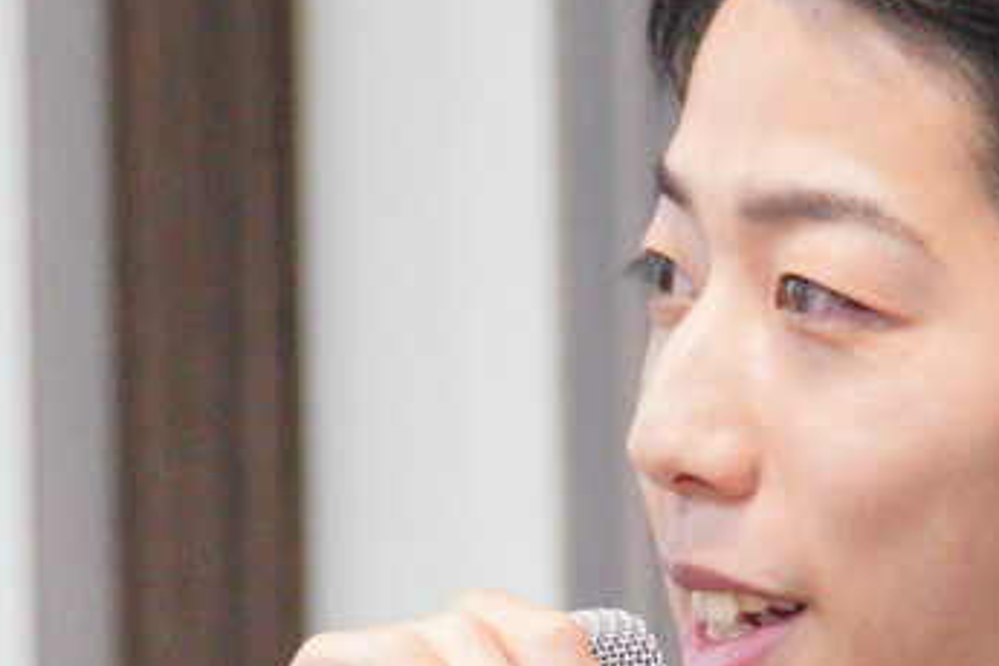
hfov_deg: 2.1
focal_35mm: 995
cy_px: 1345
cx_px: 321
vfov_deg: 1.4
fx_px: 27609
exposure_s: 1/250
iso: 3200
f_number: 2.8
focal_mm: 134
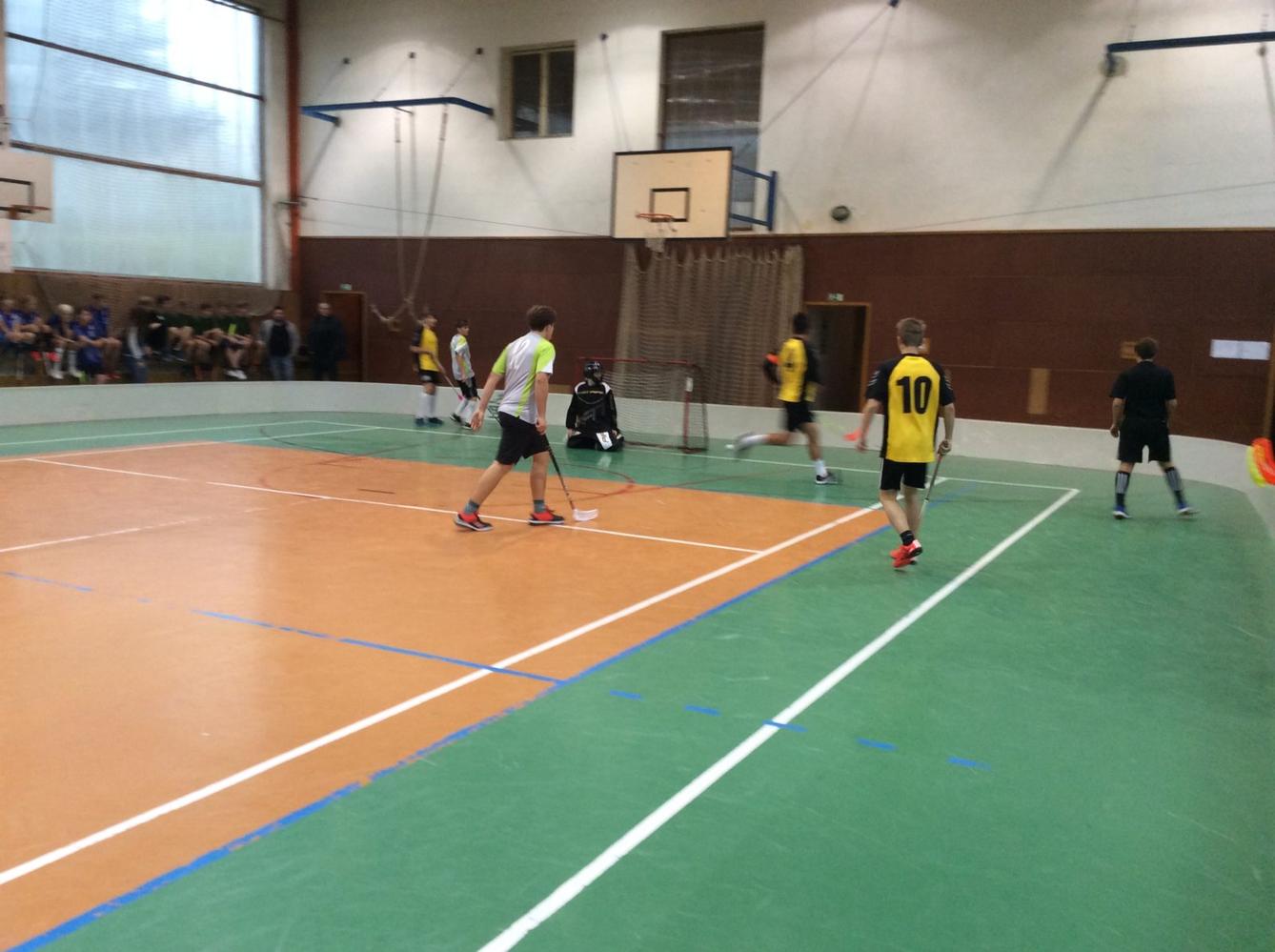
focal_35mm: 32
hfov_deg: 56.9
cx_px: 638
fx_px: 1177
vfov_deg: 44.0
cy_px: 476
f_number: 2.4
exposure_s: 1/25
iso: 80
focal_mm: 3.3
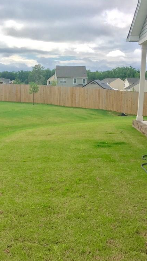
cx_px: 37
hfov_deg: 27.3
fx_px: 298
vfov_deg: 47.4
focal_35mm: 43
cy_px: 132
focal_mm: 4.15
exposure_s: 1/2198
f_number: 2.2
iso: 32
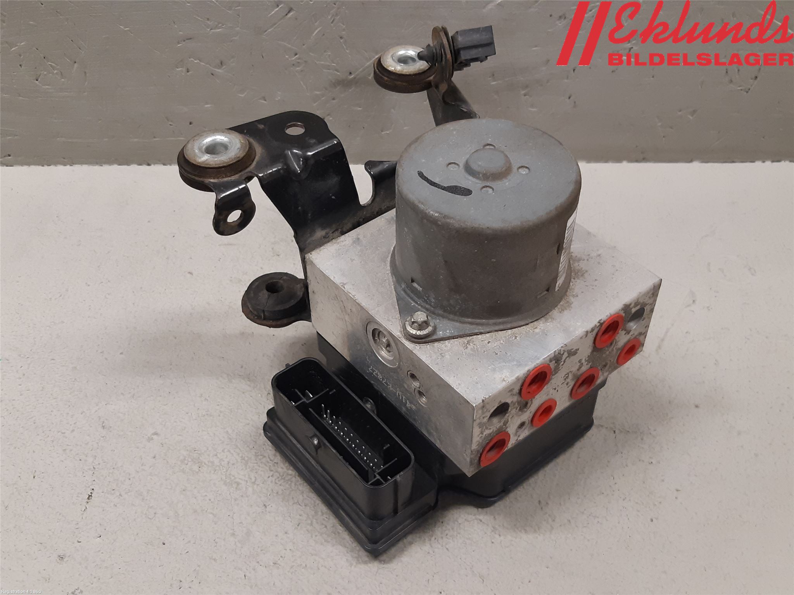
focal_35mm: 26
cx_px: 397
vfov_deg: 53.1
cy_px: 298
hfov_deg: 67.3
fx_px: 596
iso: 160
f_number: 1.7
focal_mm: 3.93
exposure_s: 1/50
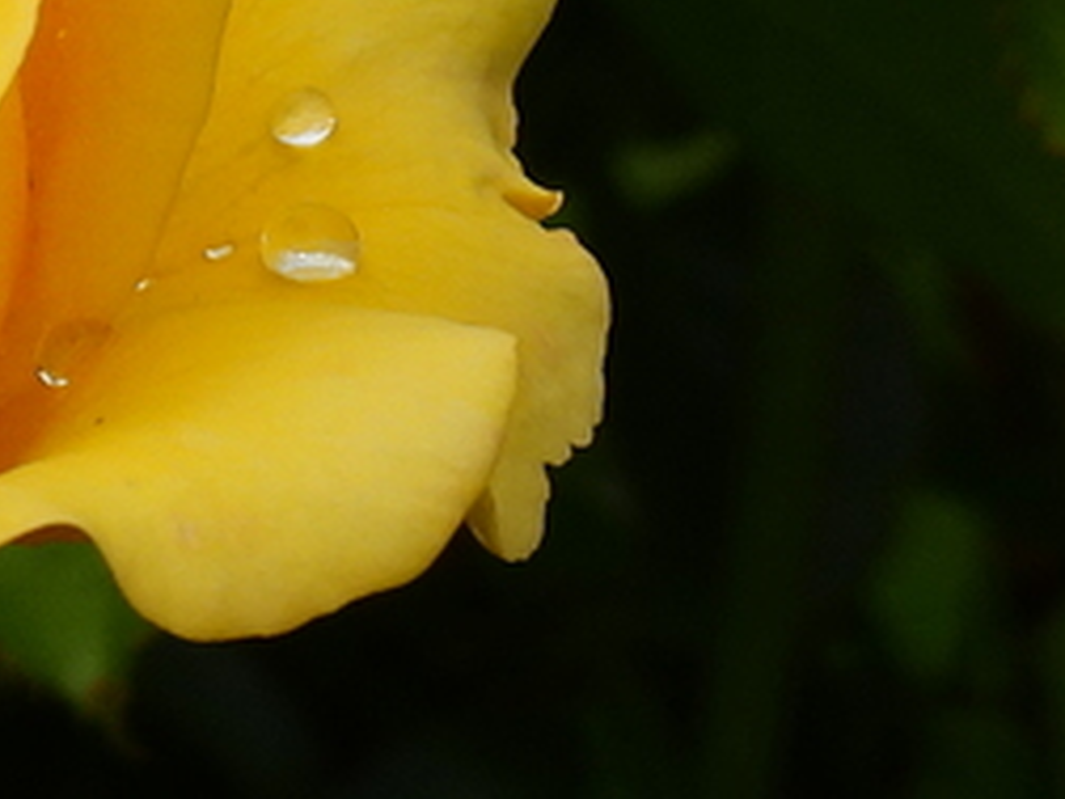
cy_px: 224
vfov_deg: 1.6
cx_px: -668
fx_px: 28951
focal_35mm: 941
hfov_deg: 2.1
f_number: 5
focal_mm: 33
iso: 100
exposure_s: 1/1000
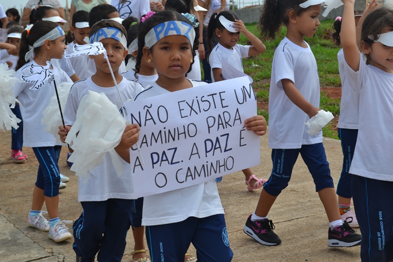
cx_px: 196
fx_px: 786
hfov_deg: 28.1
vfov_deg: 18.9
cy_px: 131
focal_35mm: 72
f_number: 9
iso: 100
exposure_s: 1/320
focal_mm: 48
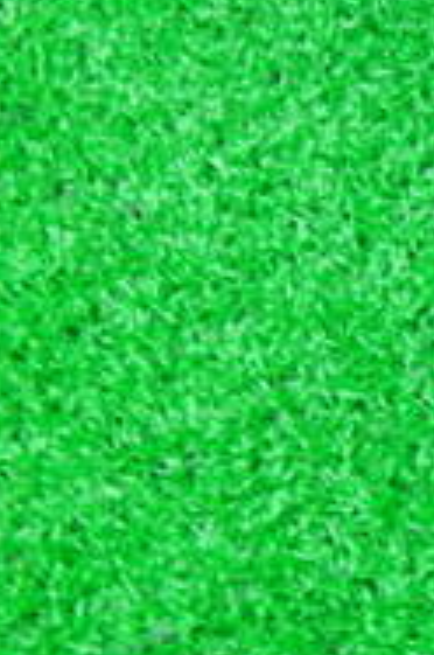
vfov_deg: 15.5
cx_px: 1026
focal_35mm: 132
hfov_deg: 9.3
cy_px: 224
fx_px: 2396
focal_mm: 6.42
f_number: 3.6
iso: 400
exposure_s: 1/15
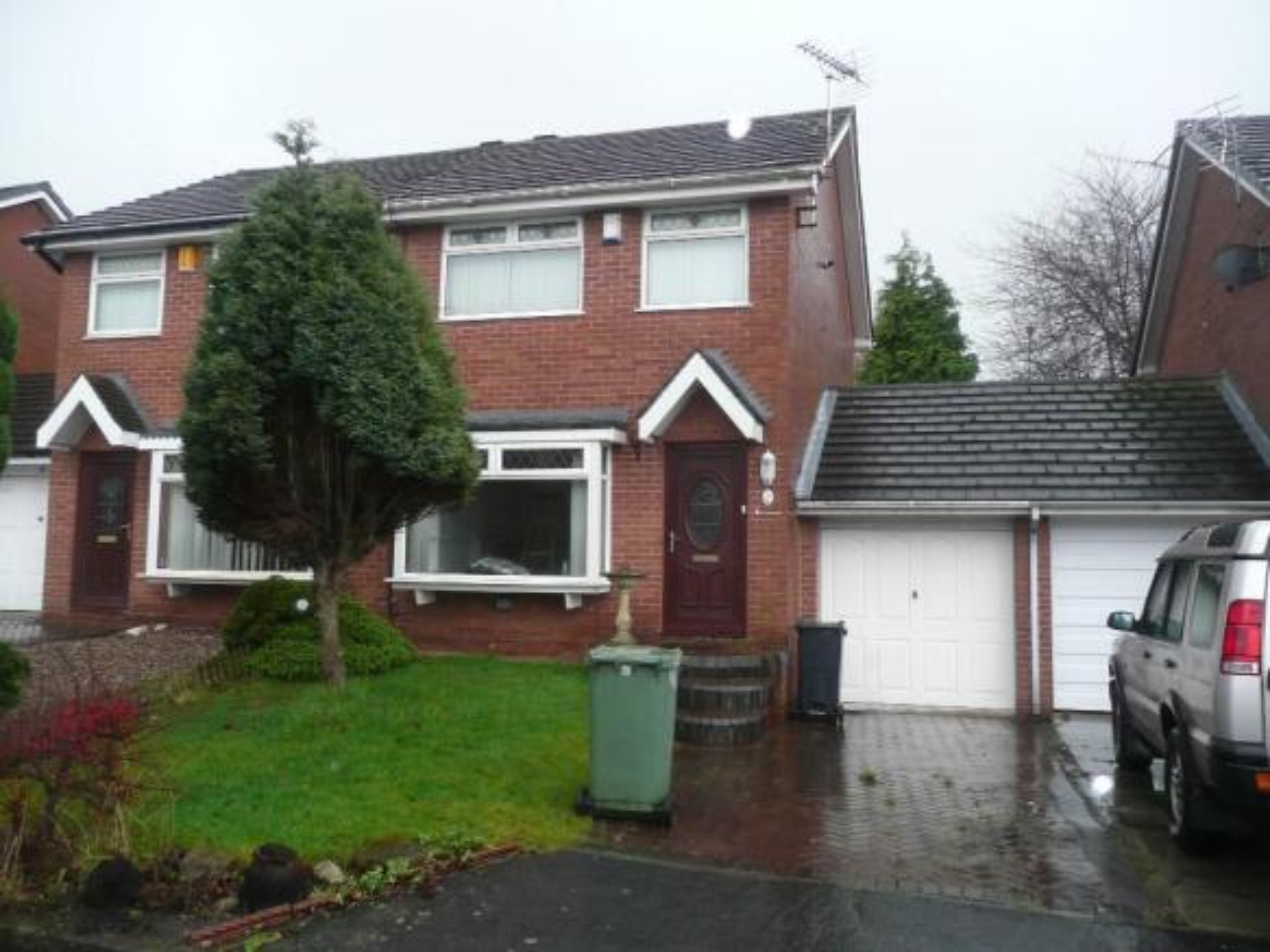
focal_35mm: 28
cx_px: 635
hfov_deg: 63.5
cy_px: 476
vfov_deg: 49.7
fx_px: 1027
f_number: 3.3
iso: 160
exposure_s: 1/30
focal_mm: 4.6
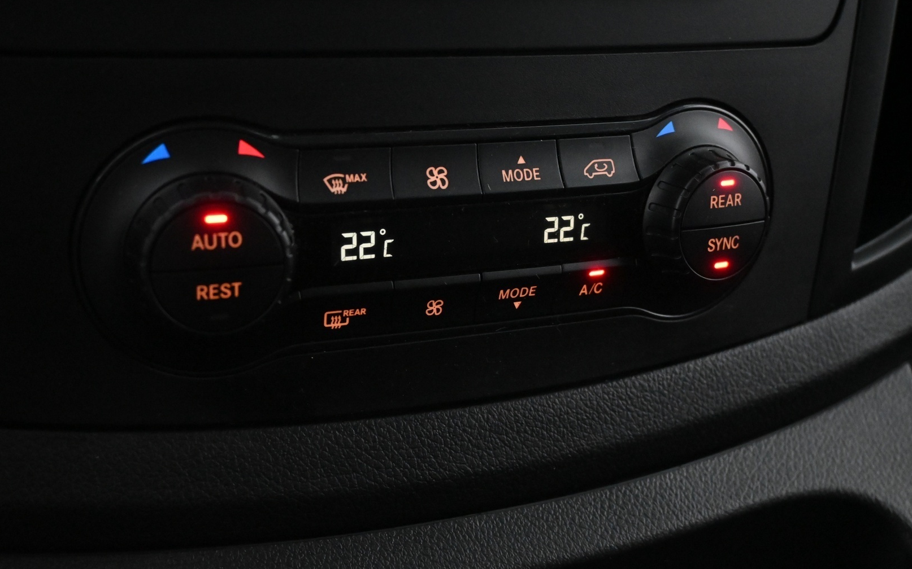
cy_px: 279
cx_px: 456
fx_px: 1106
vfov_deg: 28.9
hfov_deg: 44.8
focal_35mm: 45
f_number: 4.8
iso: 7200
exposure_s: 1/50
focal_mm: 29
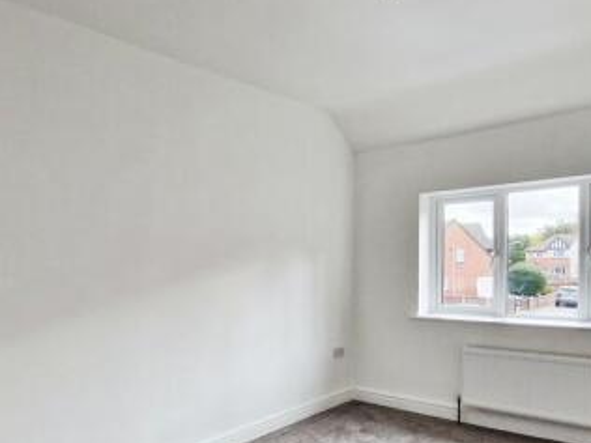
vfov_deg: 52.4
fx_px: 410
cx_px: 321
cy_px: 367
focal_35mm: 24
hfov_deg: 71.5
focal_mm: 2.2
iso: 100
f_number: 2.2
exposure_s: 1/100
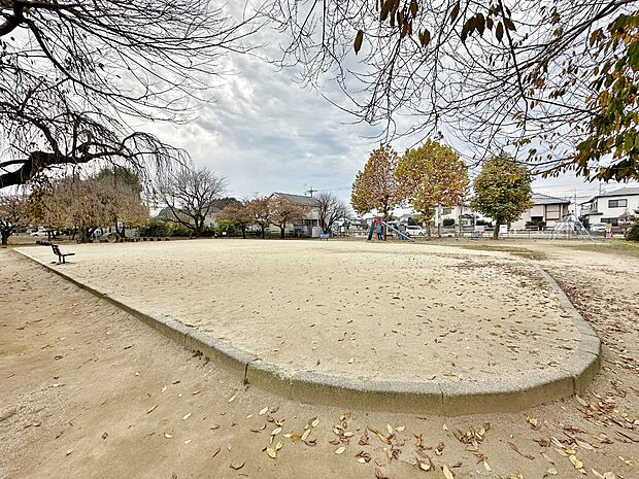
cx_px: 320
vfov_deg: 85.7
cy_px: 240
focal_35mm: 14
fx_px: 258
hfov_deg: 102.1
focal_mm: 2.22
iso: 50
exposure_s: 1/972
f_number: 2.2
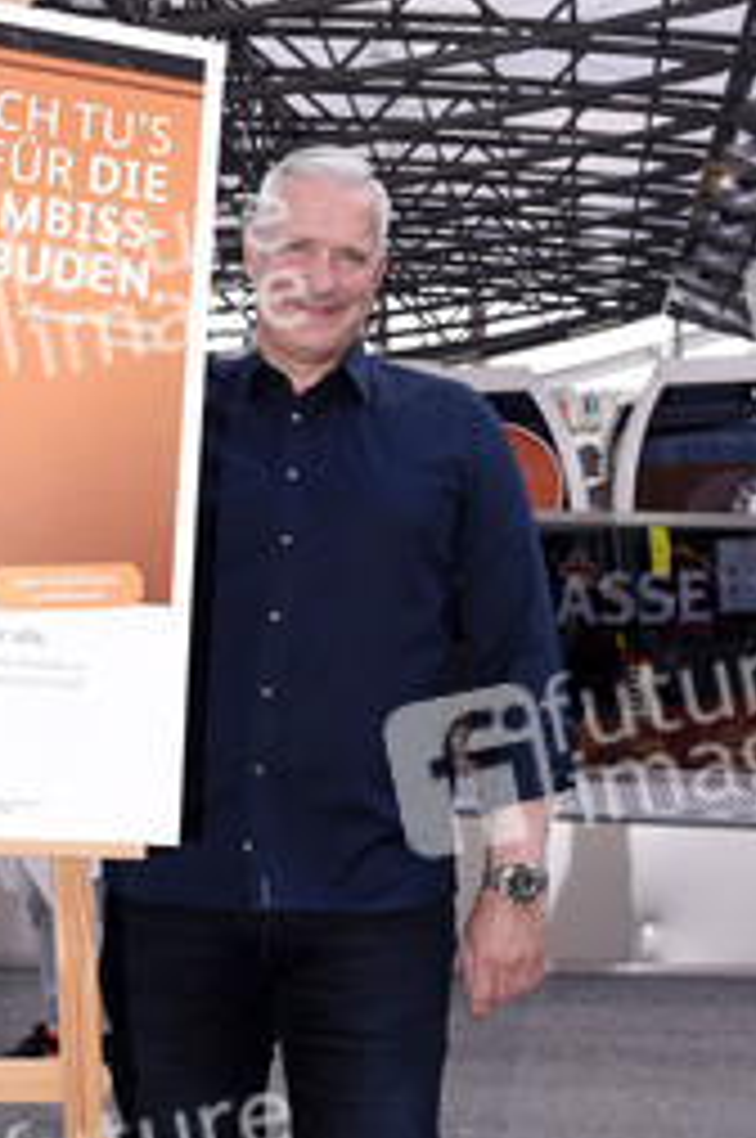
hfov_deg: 27.1
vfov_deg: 40.4
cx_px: 207
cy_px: 526
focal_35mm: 49
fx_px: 1548
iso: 200
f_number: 8
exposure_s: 1/160
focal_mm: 31
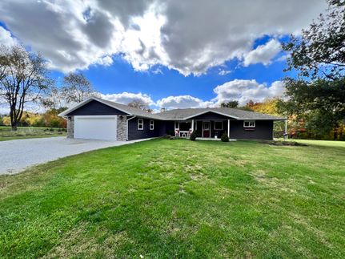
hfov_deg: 106.2
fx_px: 130
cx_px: 172
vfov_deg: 89.9
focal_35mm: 13
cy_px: 130
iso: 32
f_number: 1.8
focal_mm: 1.57
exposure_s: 1/1908
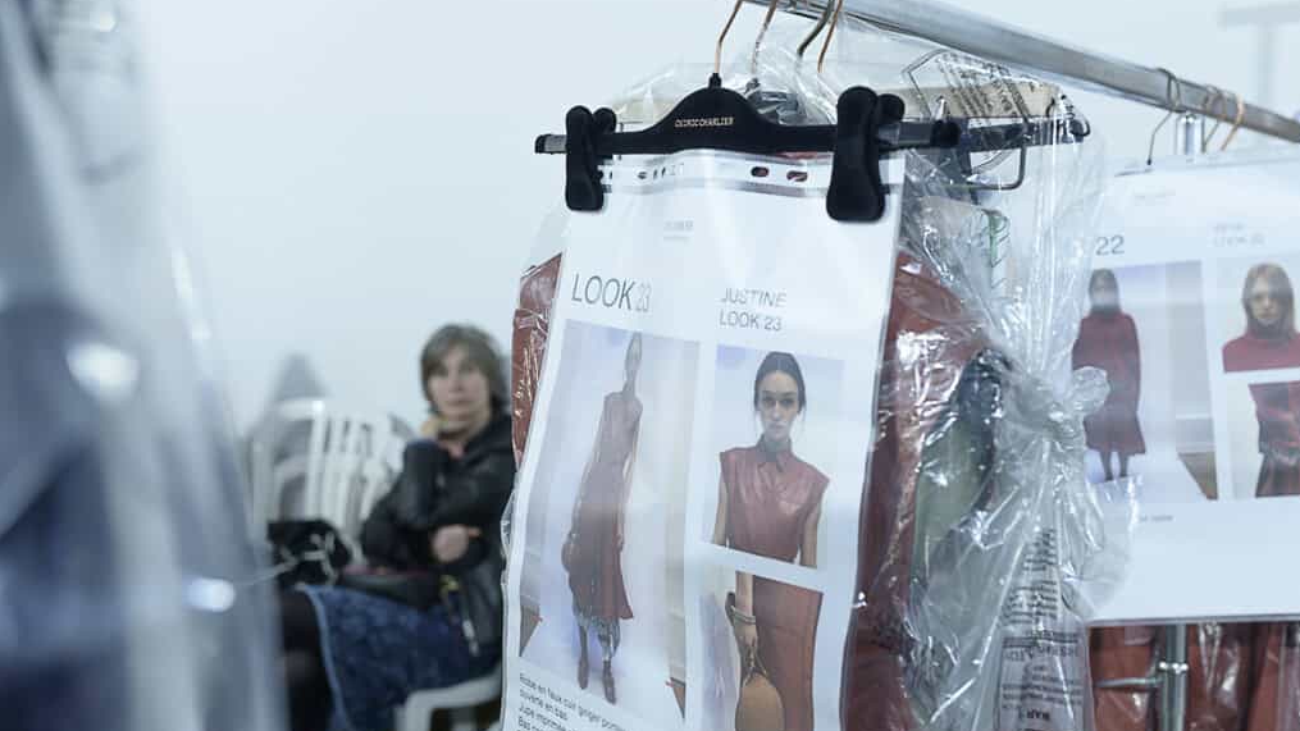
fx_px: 1275
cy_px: 367
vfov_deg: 32.0
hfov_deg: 54.0
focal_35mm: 37
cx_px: 653
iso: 125
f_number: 5
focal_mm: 35
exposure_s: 1/80
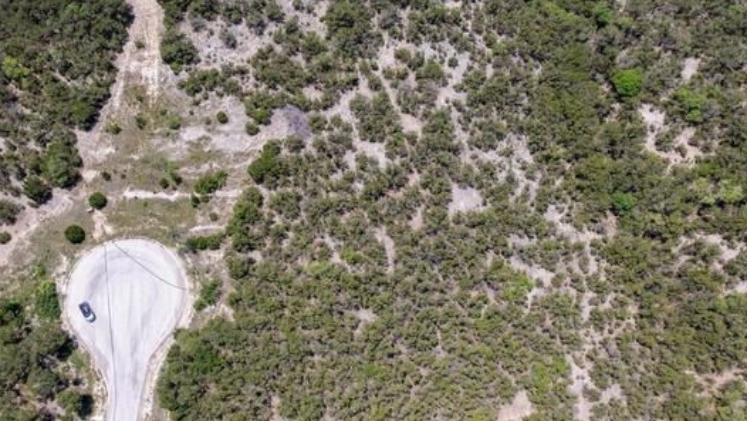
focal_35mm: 28
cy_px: 154
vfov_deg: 41.2
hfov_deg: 67.6
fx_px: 555
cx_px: 324
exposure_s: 1/90
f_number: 2.8
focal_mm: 8.38
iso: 120
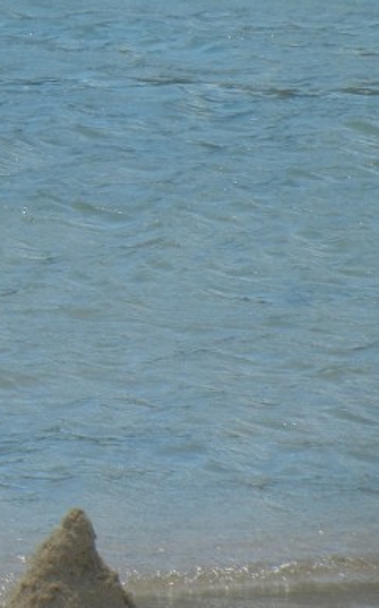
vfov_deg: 4.3
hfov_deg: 2.7
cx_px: -370
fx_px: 8130
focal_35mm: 491
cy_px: 166
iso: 160
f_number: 9.2
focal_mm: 31.4
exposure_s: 1/270
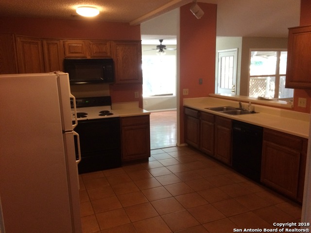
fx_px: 261
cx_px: 156
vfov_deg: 48.2
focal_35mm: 29
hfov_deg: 61.7
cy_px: 116
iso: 320
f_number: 2.2
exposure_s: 1/30
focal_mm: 4.15
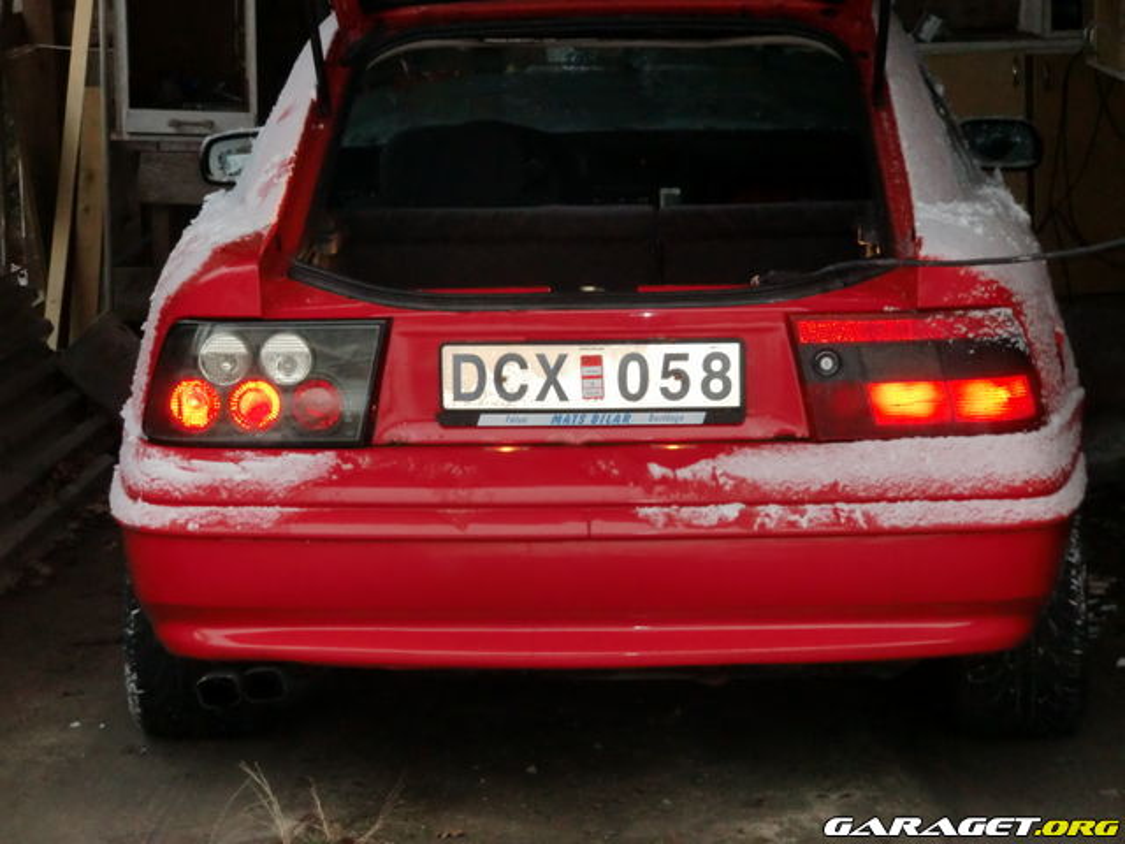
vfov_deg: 14.1
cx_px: 562
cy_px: 422
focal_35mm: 105
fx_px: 3412
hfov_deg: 18.7
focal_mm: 18.8
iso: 400
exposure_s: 1/60
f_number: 5
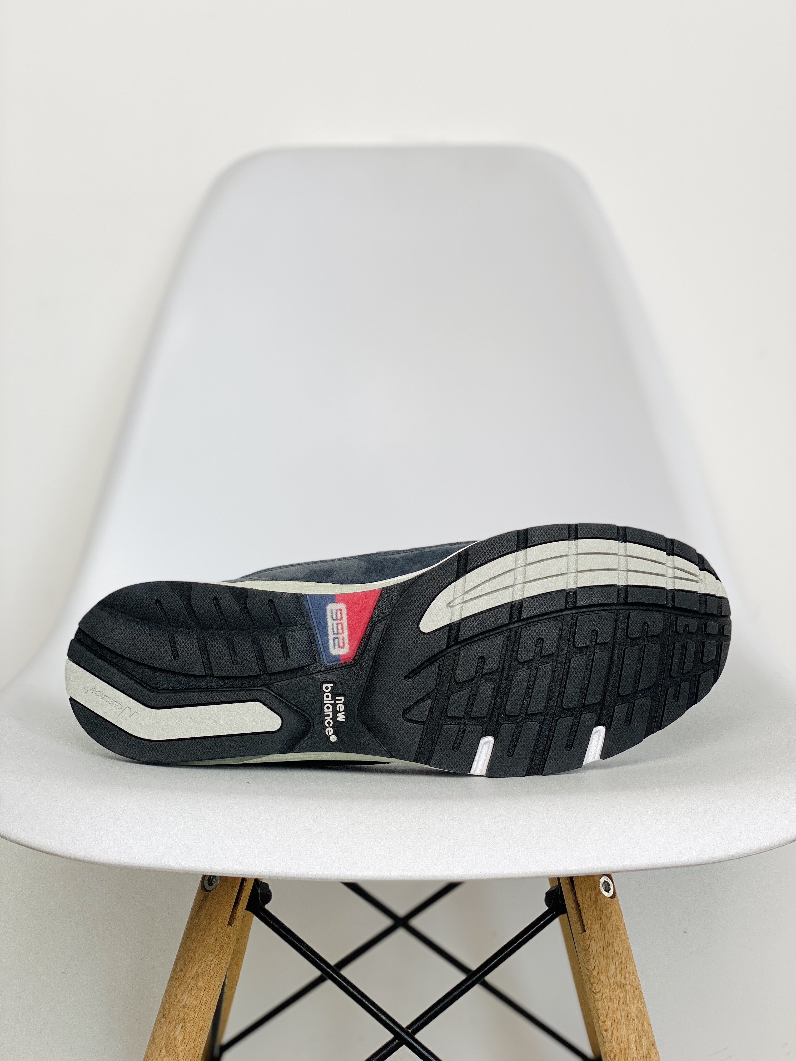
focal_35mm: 52
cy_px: 530
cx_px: 398
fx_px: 1594
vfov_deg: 36.8
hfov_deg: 28.0
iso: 25
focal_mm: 6
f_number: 2
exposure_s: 1/100
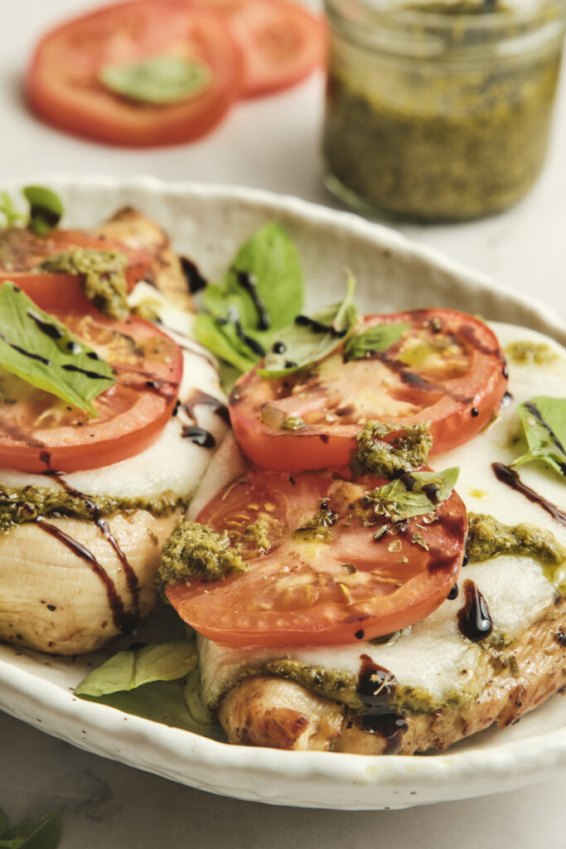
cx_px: 283
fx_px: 2475
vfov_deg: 19.5
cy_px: 424
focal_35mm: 105
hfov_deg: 13.0
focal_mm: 70
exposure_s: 1/250
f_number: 8
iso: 160
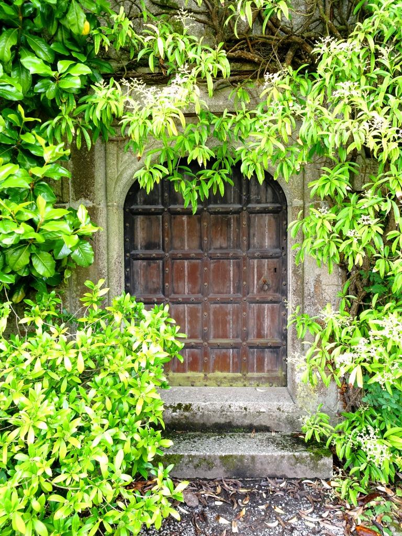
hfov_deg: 56.8
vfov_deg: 71.6
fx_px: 372
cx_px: 201
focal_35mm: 24
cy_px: 268
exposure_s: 1/30
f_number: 3.5
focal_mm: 4.1
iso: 80
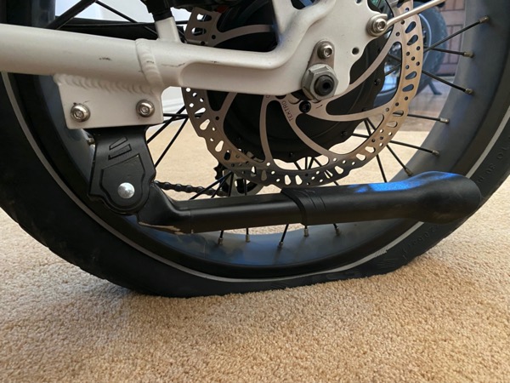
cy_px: 192
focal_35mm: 26
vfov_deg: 53.1
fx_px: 383
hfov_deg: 67.3
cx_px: 255
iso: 640
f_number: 1.8
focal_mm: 4.25
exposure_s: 1/30
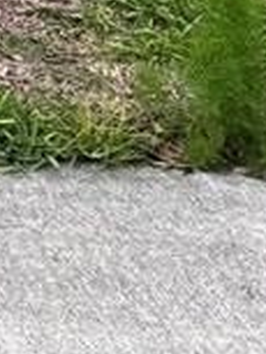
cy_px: -1011
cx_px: -768
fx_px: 1924
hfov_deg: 6.5
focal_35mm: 188
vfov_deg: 7.6
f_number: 1.78
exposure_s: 1/1172
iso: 80
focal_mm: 6.76
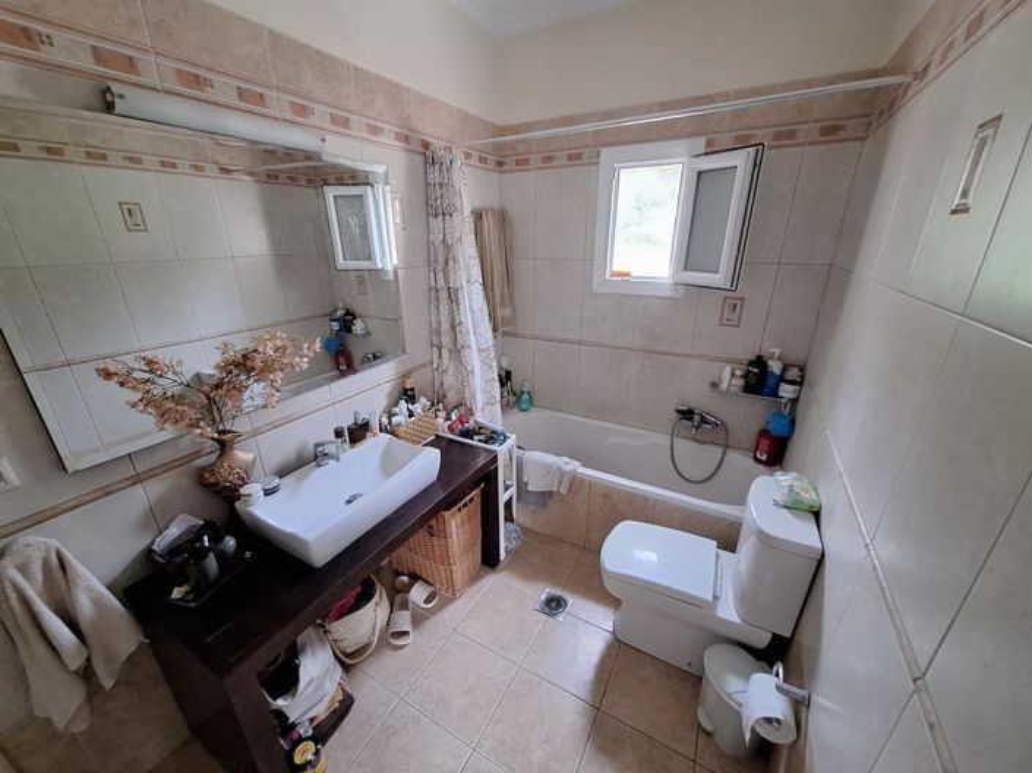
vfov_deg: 89.9
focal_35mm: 13
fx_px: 387
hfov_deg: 106.2
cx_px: 516
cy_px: 386
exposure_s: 1/25
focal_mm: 1.74
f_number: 2.2
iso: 400
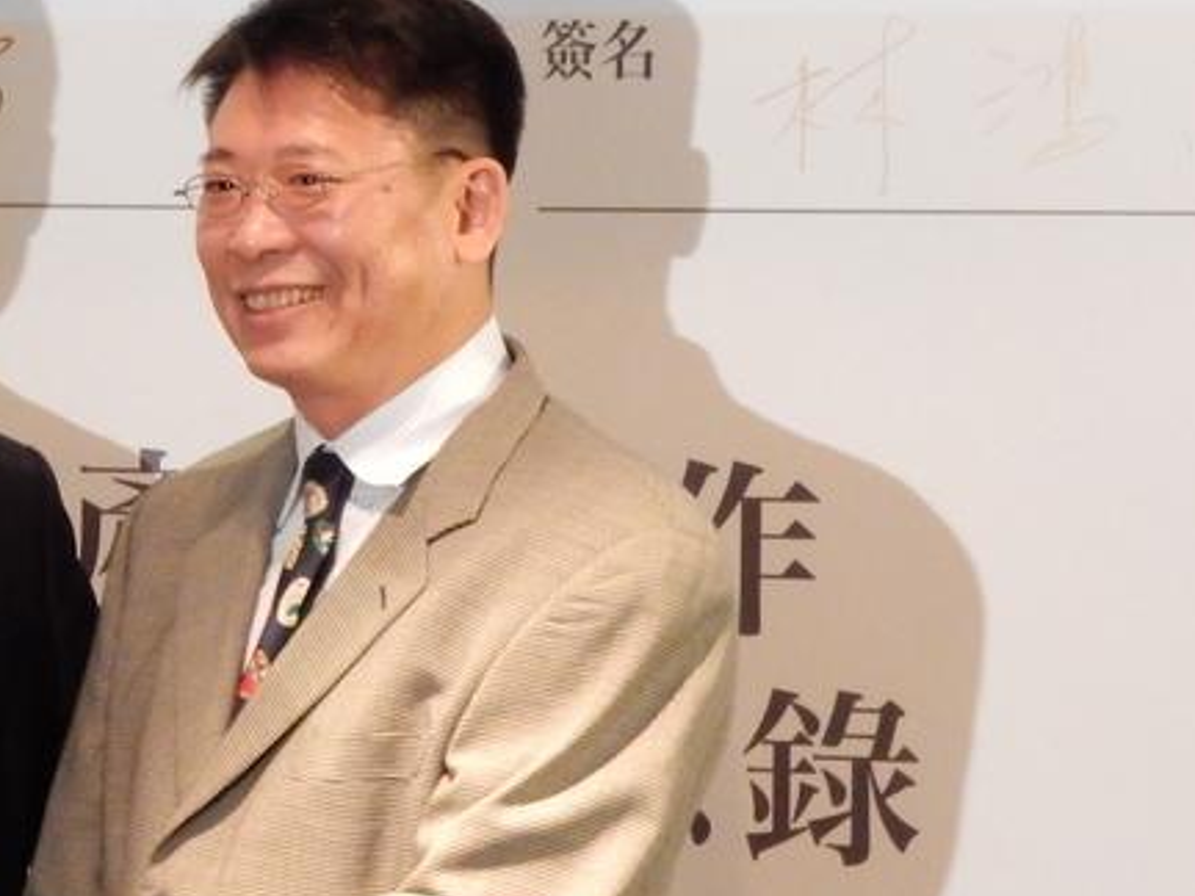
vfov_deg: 7.1
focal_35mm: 210
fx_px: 7250
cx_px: 119
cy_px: 631
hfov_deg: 9.4
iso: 800
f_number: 5
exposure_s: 1/8
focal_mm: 14.9
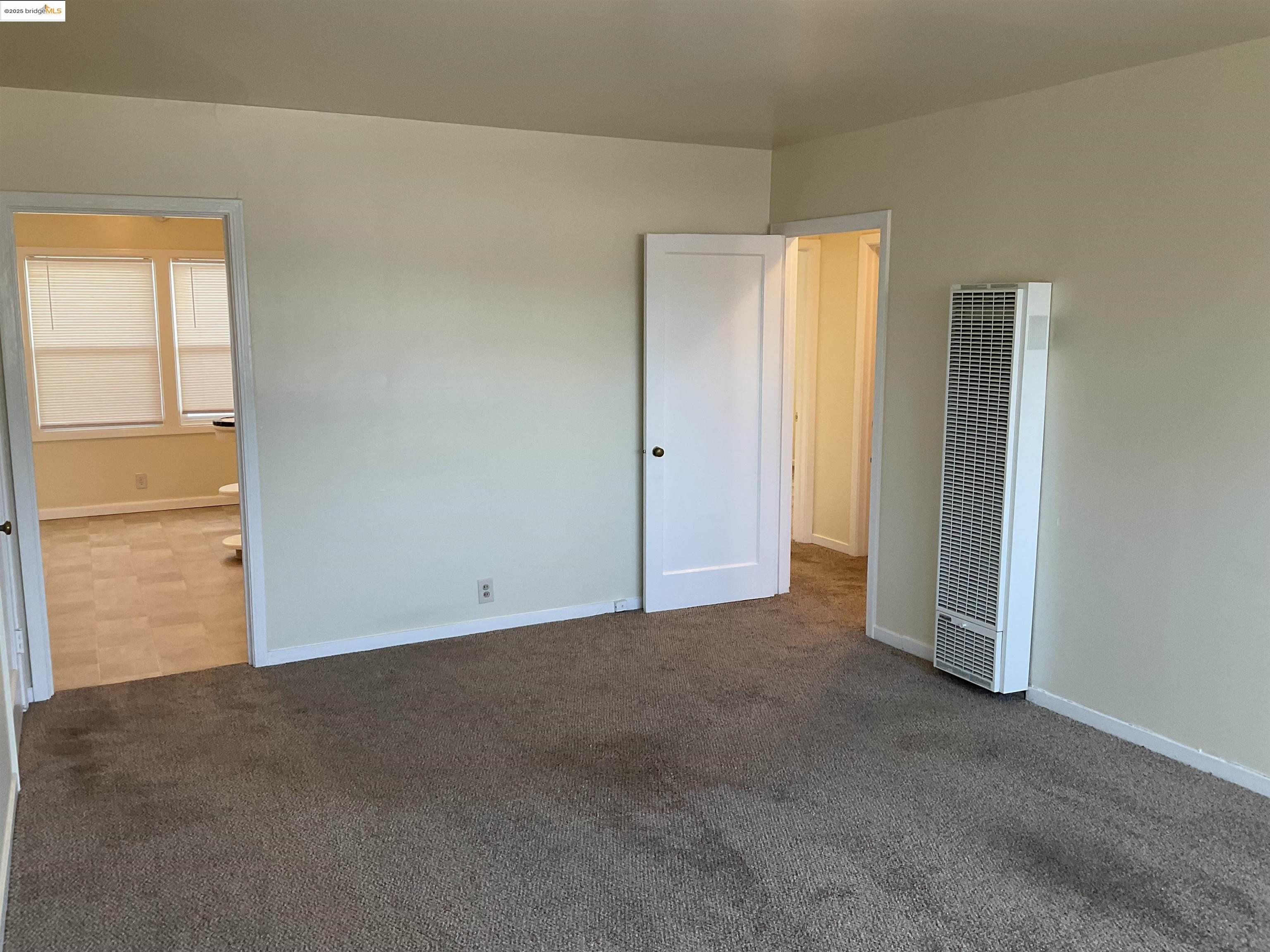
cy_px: 476
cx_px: 635
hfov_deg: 61.7
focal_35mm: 29
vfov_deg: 48.2
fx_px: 1064
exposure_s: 1/60
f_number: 1.8
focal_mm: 3
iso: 50
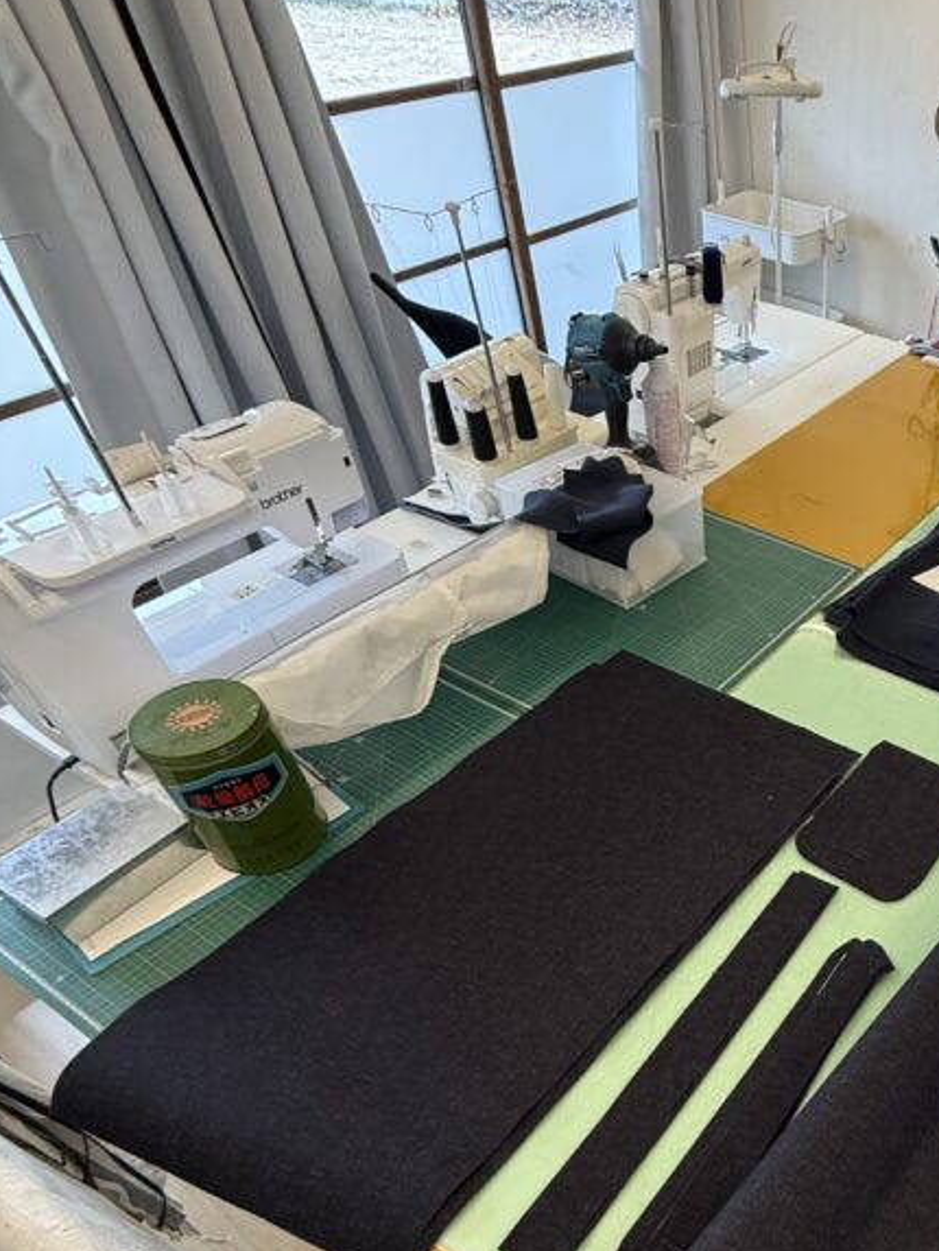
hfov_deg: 49.4
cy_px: 878
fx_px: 904
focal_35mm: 25
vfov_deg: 66.6
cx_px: 832
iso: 250
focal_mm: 2.22
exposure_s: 1/100
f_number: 2.2
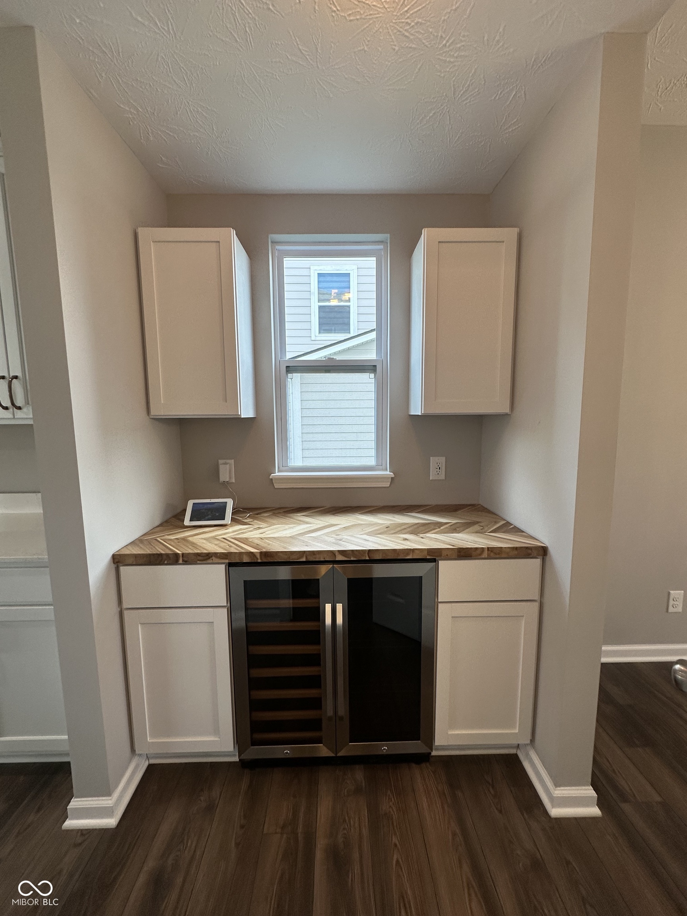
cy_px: 458
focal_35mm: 14
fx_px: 370
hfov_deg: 85.7
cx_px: 344
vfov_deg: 102.1
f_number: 2.2
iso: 100
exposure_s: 1/120
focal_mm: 2.22
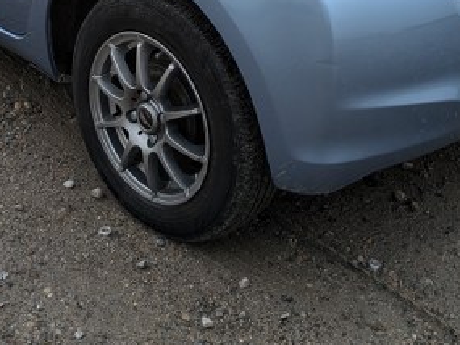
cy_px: -79
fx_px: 931
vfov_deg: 19.7
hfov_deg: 27.6
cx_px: 161
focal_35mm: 70
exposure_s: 1/1449
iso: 52
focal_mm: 5.43
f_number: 1.89
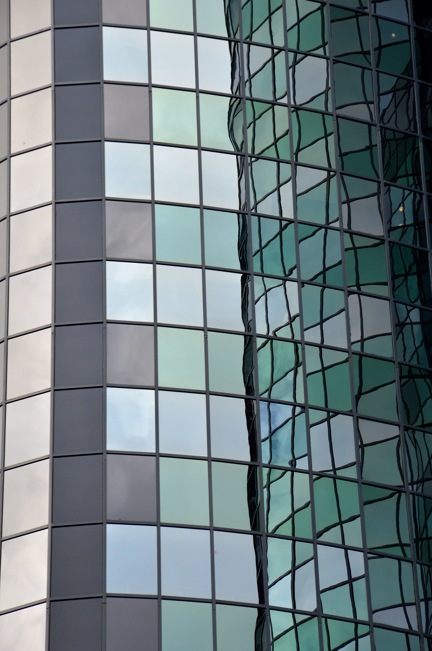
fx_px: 2841
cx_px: 216
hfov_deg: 8.7
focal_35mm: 158
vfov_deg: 13.1
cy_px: 326
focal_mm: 105
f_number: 9
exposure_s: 1/250
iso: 400
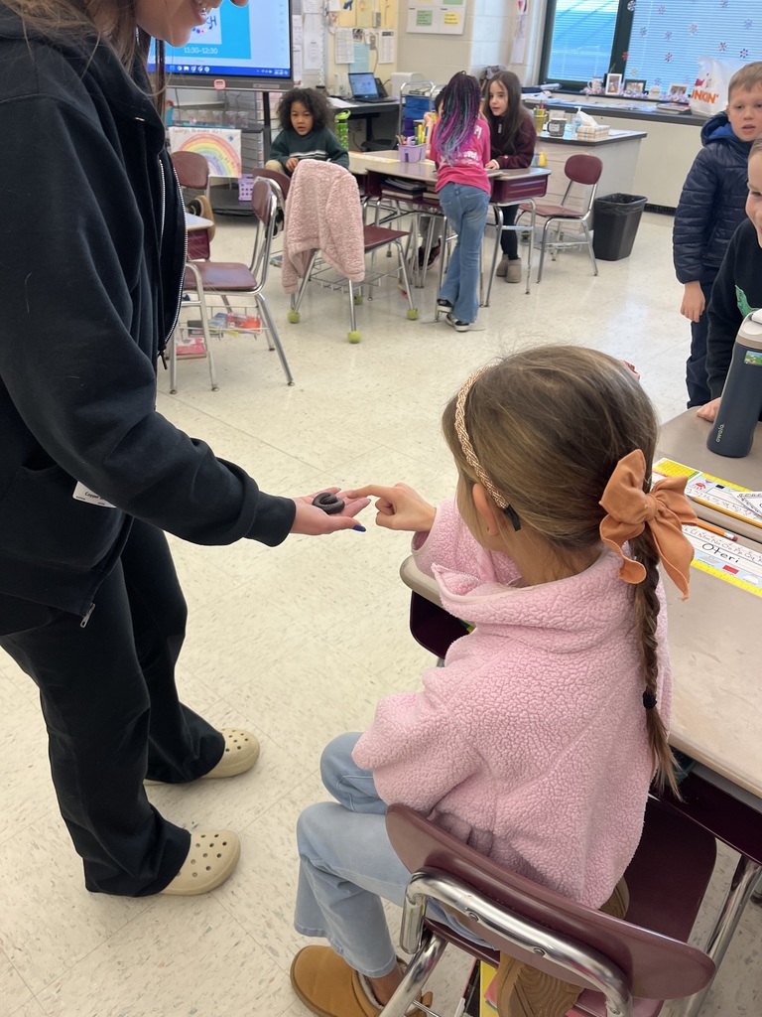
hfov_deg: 53.1
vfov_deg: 67.3
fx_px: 763
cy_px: 508
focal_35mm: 26
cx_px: 381
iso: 80
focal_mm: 5.1
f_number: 1.6
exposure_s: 1/60
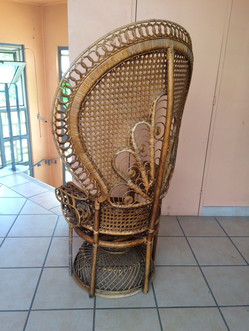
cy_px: 166
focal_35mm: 29
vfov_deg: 61.7
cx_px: 124
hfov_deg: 48.2
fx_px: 278
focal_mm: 4.15
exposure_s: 1/50
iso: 40
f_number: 2.2
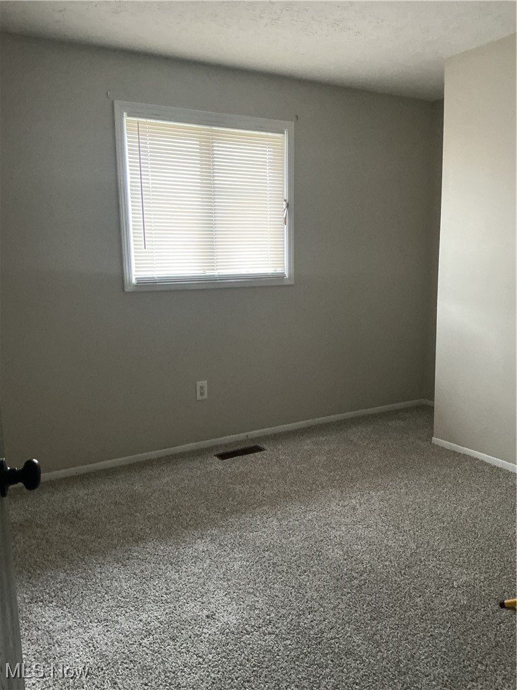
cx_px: 258
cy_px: 345
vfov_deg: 61.7
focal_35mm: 29
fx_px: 577
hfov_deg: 48.2
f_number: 1.8
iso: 320
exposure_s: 1/40
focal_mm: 3
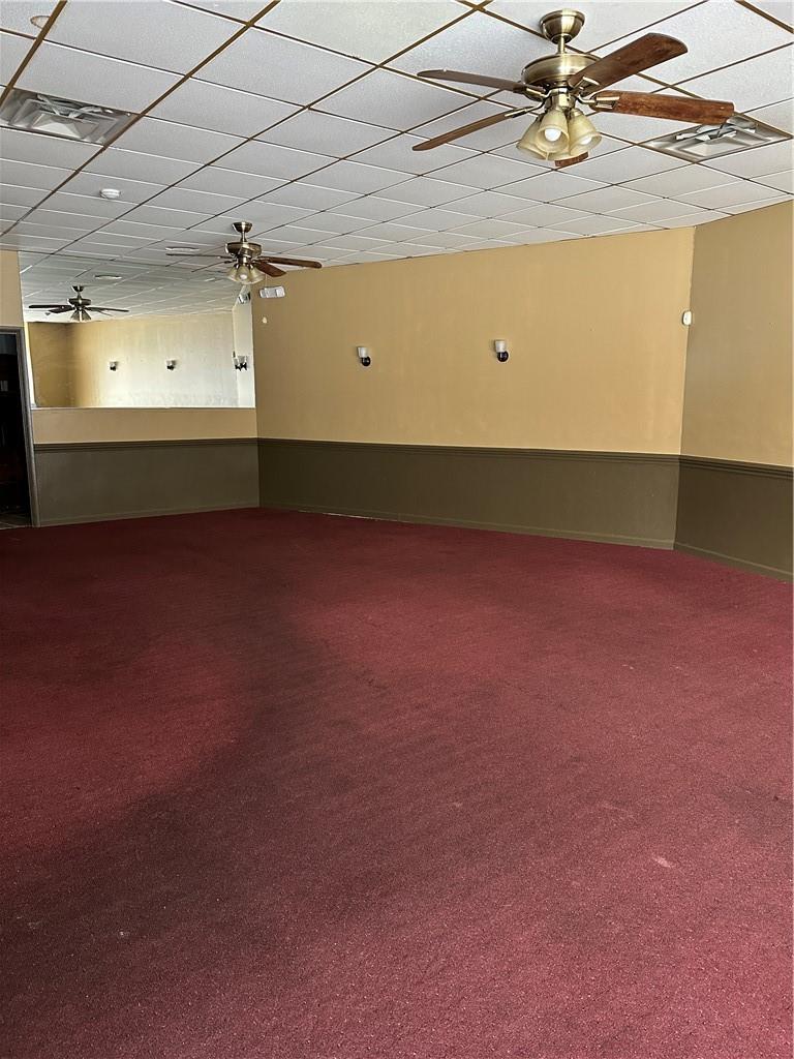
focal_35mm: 24
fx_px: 734
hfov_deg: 56.8
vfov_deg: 71.6
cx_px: 397
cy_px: 530
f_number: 1.78
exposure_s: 1/60
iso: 400
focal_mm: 6.86
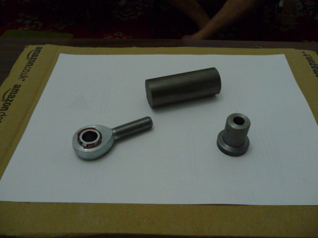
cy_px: 119
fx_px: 266
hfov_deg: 61.7
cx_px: 159
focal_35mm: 29
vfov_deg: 48.2
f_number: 3.3
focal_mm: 4.7
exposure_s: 1/8
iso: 400
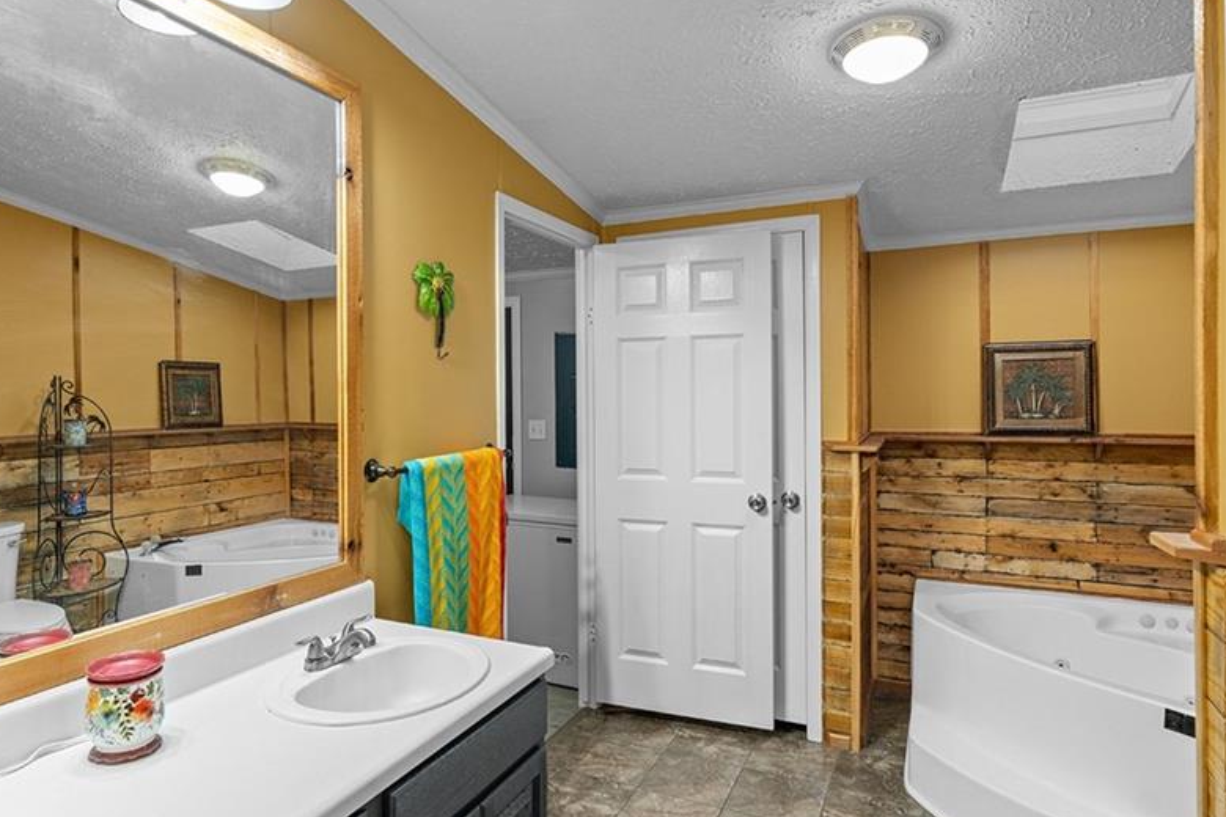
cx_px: 555
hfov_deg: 81.0
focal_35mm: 21
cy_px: 465
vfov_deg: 59.3
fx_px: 715
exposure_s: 1/40
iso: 640
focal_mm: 16
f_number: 5
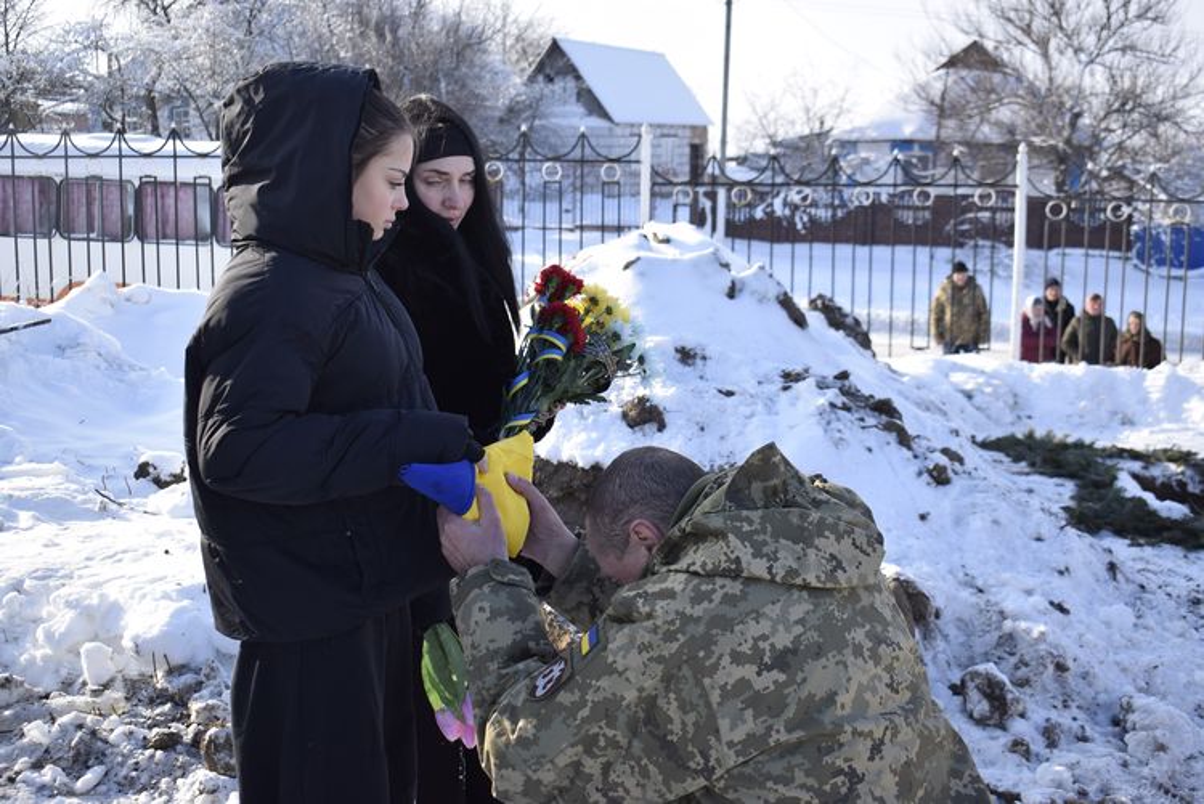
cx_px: 602
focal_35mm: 42
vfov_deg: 31.9
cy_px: 402
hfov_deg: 46.4
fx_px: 1405
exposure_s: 1/640
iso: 200
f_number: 5
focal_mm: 28
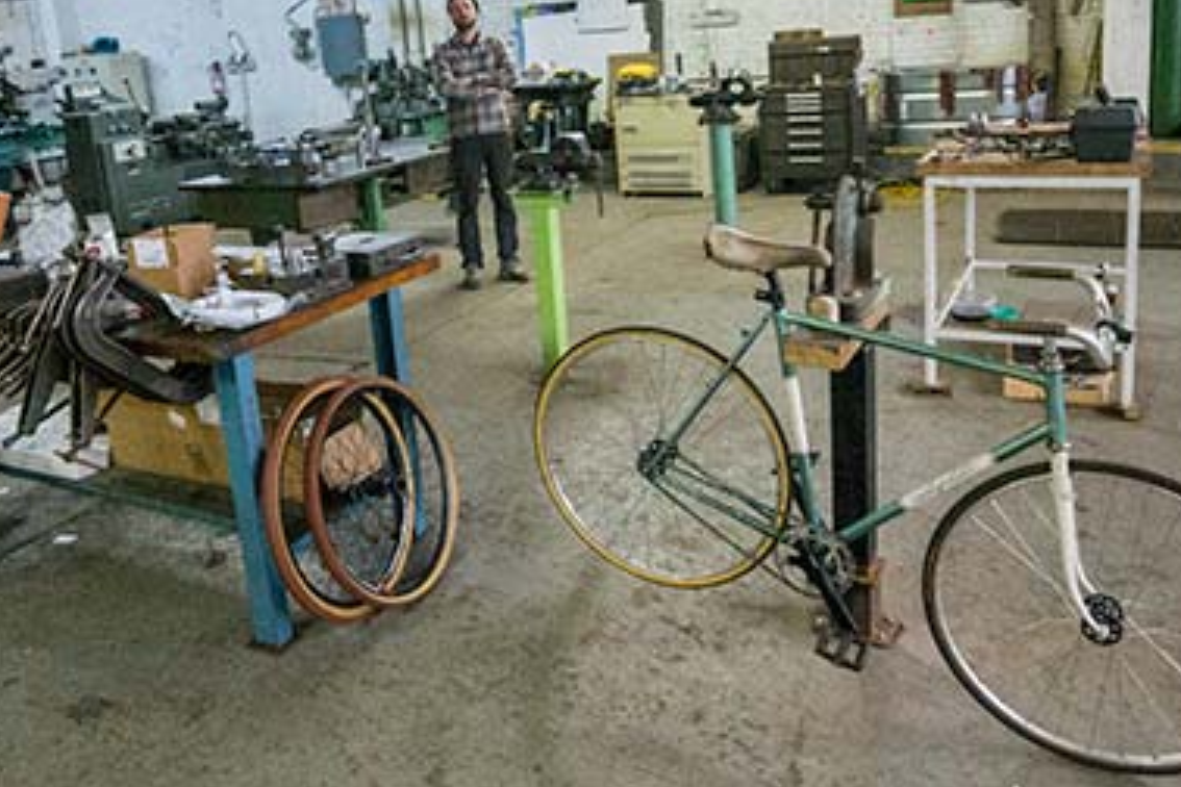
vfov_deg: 52.7
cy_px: 198
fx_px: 754
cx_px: 634
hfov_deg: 76.0
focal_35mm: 23
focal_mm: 10
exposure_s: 1/200
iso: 3200
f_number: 4.5
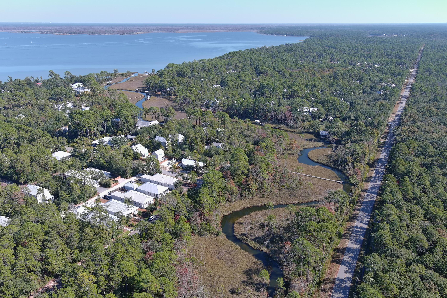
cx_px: 224
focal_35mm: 29
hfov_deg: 63.7
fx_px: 360
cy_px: 149
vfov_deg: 45.0
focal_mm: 10.57
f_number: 2.8
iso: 100
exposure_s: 1/800
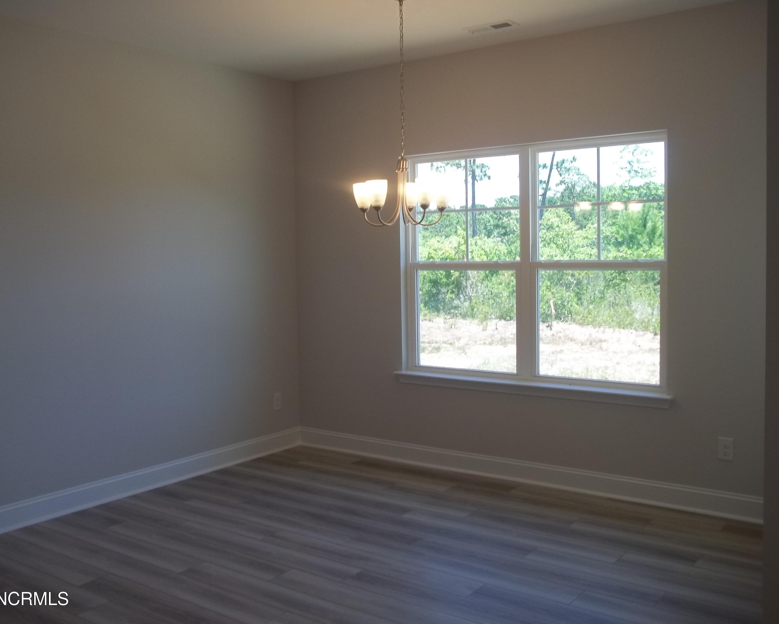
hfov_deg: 52.8
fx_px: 784
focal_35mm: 34
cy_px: 310
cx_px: 359
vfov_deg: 43.4
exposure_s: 1/100
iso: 64
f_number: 2.9
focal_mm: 5.7
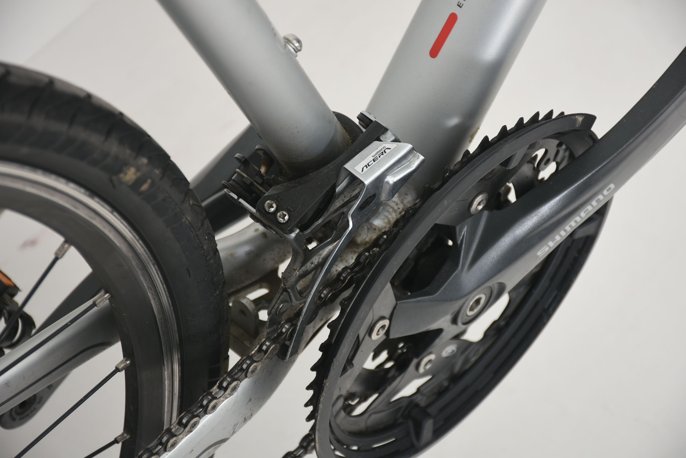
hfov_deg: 14.4
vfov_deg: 9.6
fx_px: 2717
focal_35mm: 142
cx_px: 343
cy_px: 229
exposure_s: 1/160
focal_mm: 95
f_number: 7.1
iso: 200
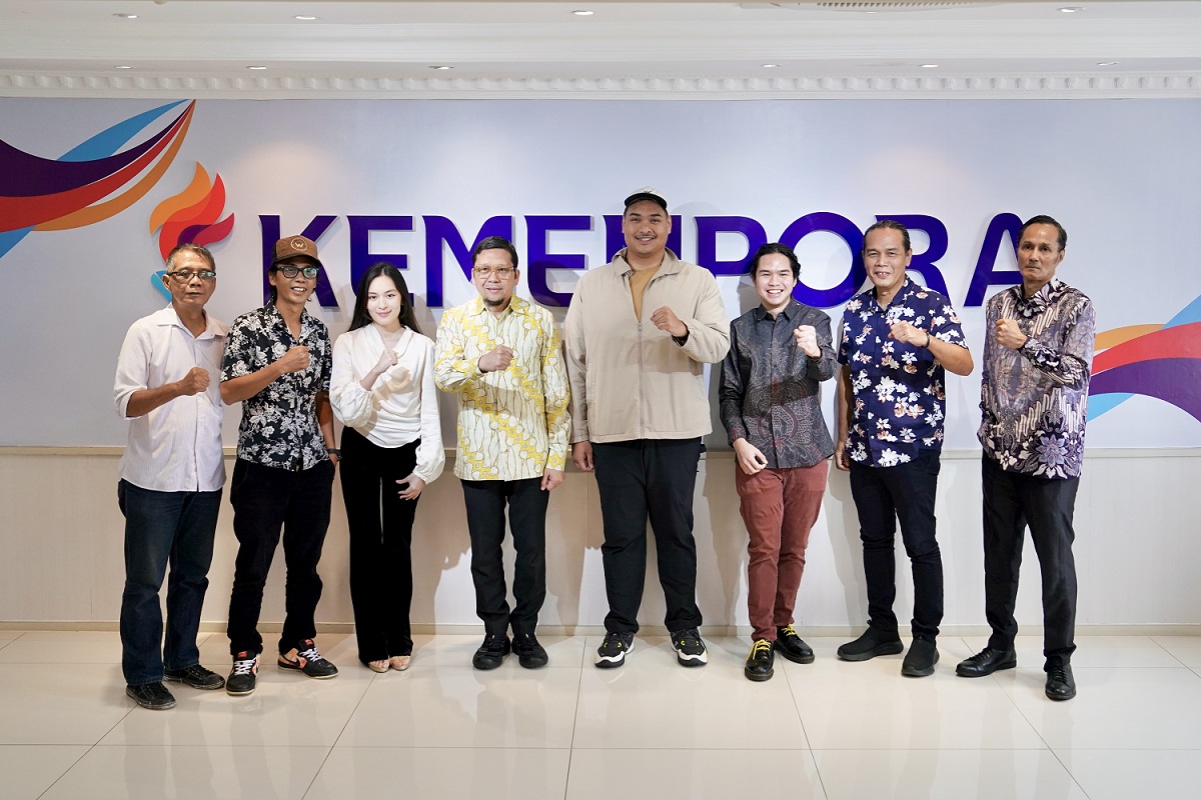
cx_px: 600
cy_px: 400
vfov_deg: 40.0
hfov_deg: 57.2
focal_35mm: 33
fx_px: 1101
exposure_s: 1/250
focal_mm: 33
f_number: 4
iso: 1000
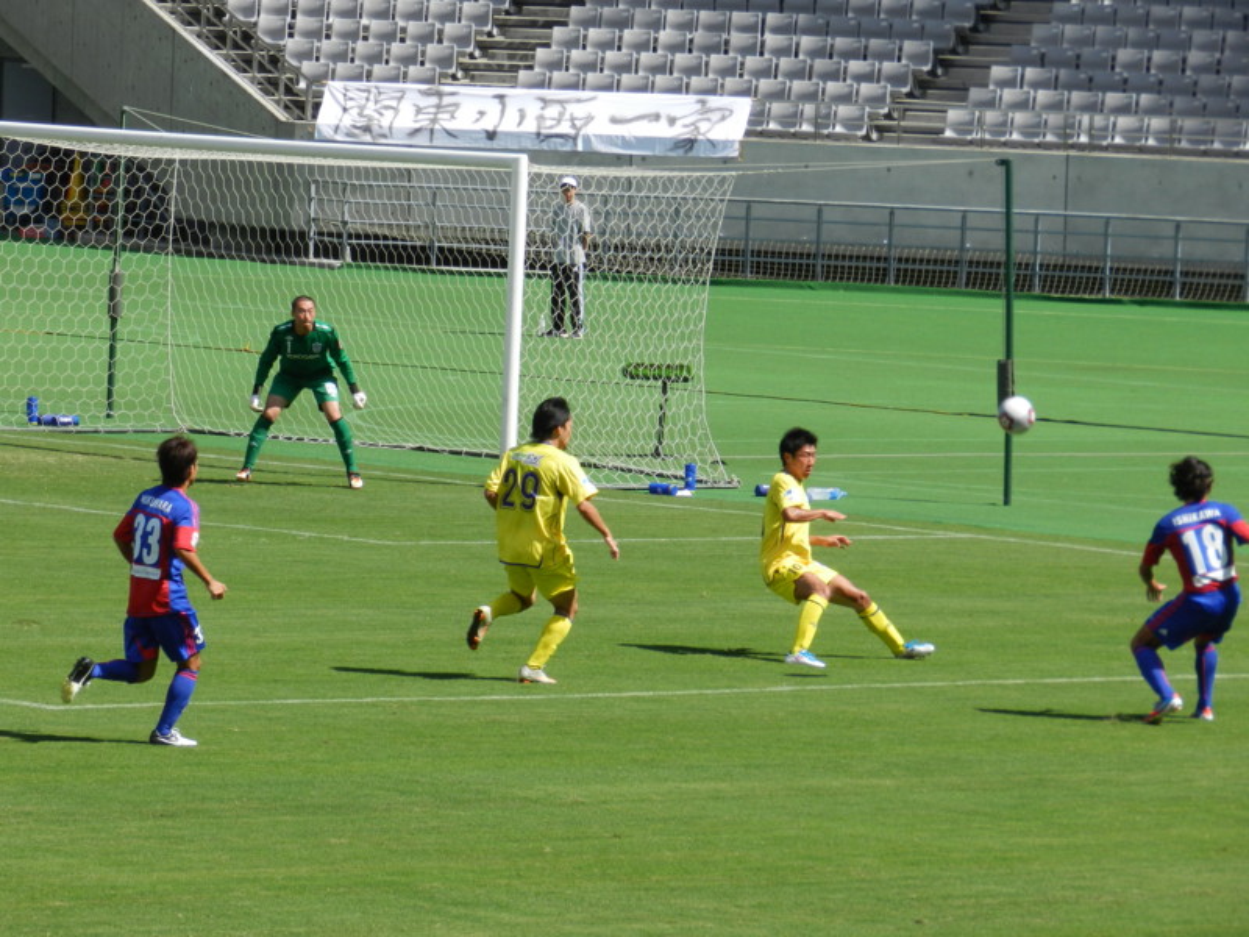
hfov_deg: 6.9
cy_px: 468
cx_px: 624
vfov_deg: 5.2
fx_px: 10319
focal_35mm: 286
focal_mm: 50.8
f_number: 5.3
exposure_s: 1/640
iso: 160
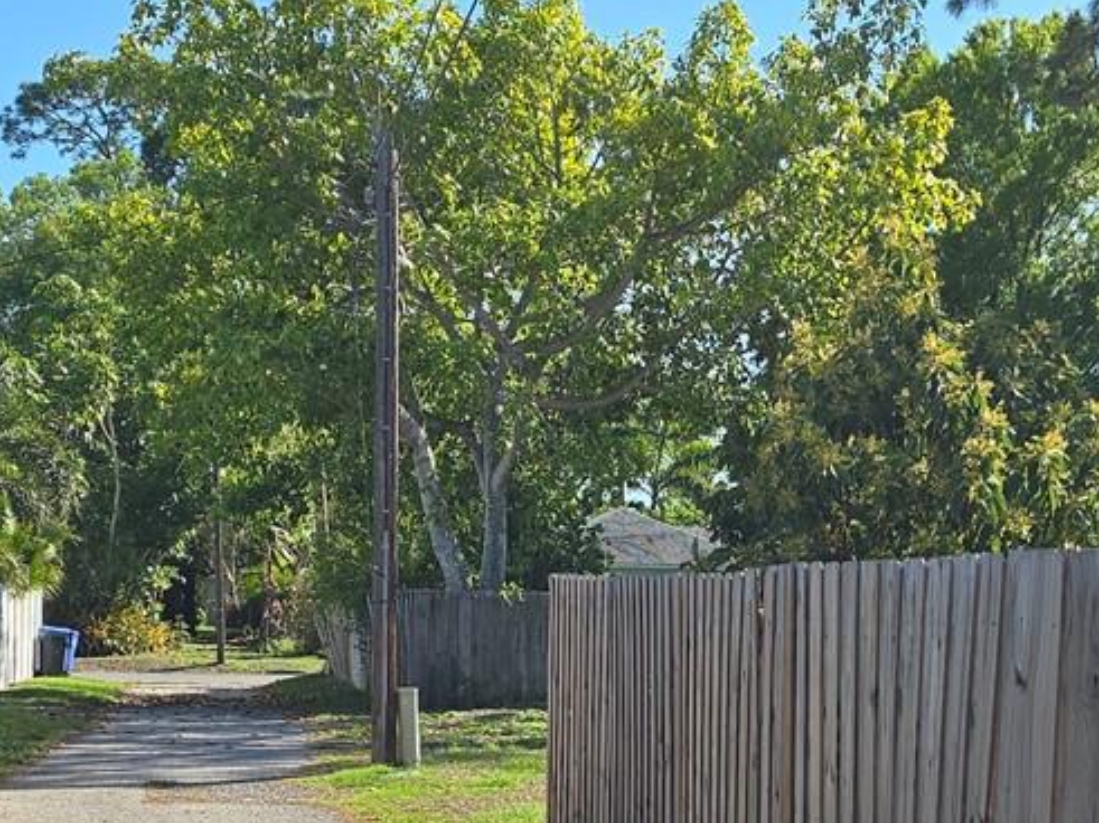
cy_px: 868
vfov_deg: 19.0
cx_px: 748
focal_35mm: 75
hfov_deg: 25.8
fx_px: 2381
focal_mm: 6.3
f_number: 1.7
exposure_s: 1/538
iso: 12
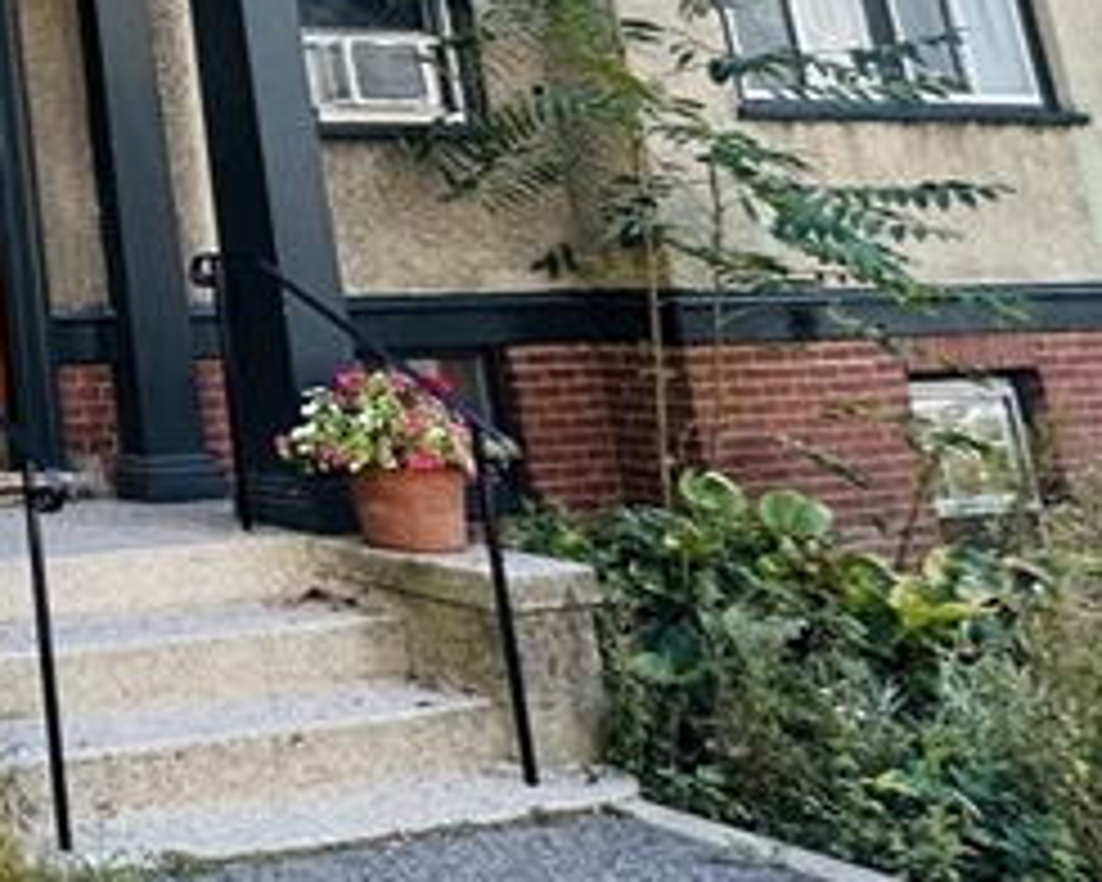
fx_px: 1859
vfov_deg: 23.3
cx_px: -603
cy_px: -297
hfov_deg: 24.6
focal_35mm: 57
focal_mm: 2.22
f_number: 2.2
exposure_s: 1/199
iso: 40
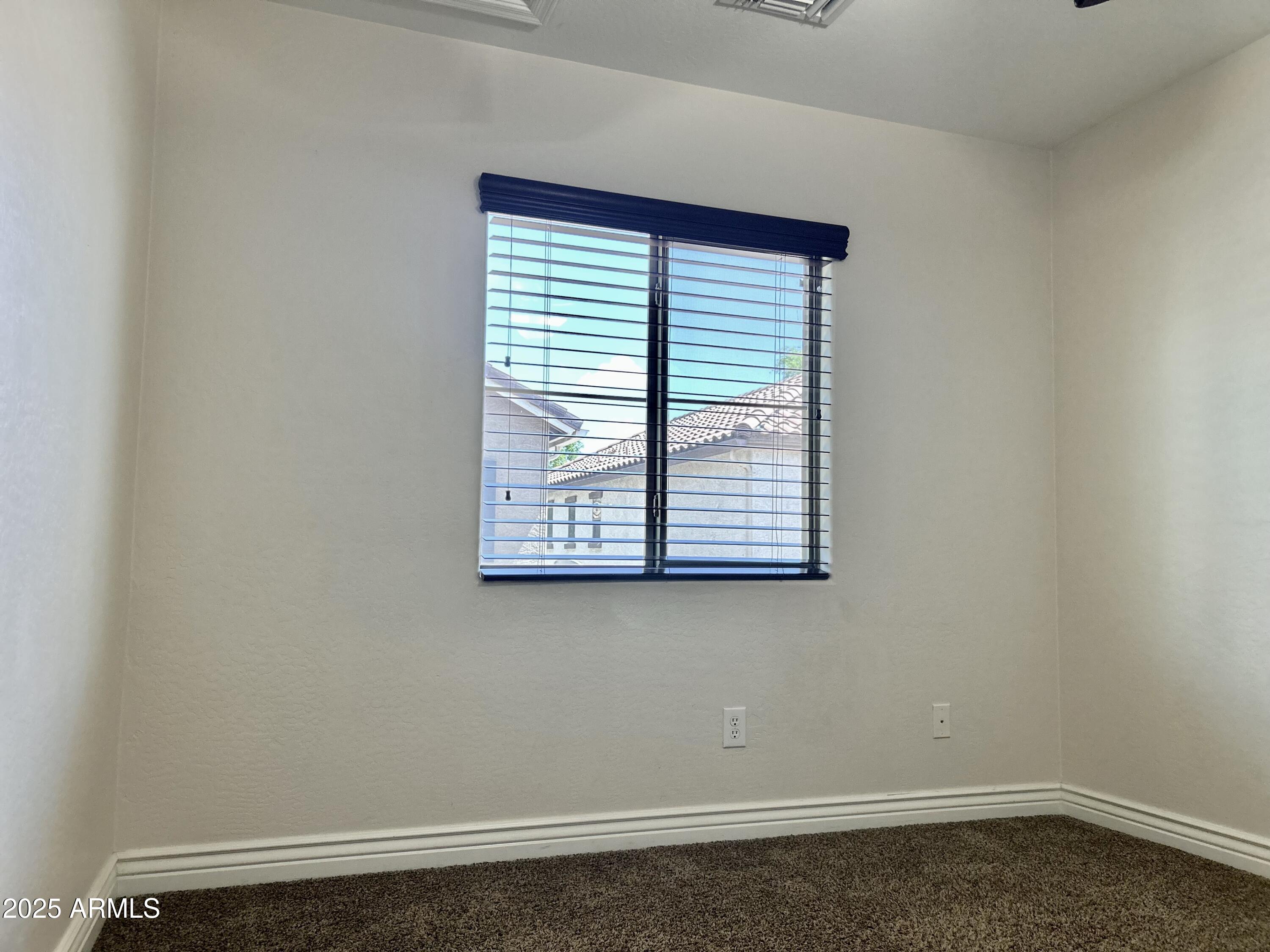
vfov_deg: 53.1
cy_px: 476
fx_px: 954
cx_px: 635
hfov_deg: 67.3
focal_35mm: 26
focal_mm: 5.7
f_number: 1.5
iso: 125
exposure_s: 1/121
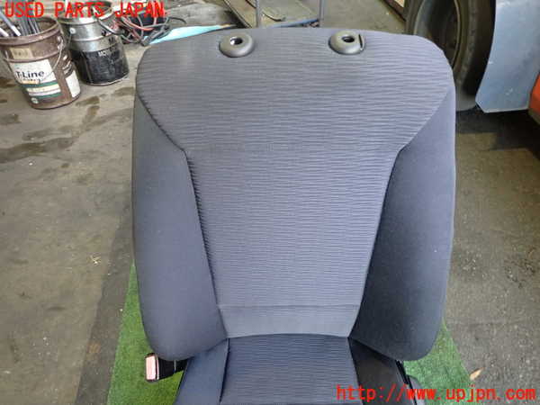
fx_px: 390
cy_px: 202
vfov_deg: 54.9
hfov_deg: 69.4
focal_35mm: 25
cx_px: 270
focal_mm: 4.5
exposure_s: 1/30
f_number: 2
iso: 200
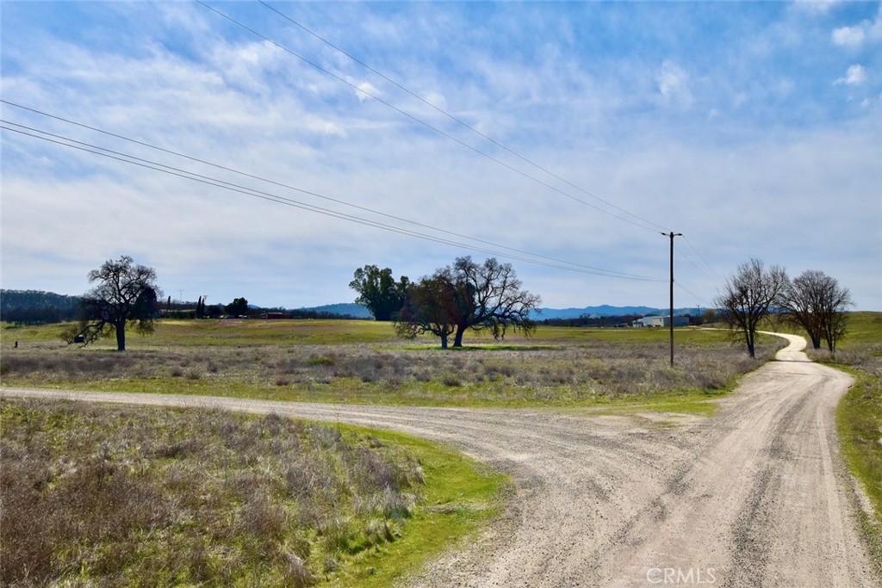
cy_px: 294
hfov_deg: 61.9
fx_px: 735
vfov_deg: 43.6
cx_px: 441
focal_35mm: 30
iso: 200
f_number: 11
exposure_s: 1/500
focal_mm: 20
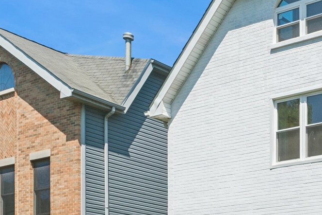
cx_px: 351
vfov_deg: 20.6
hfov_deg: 27.9
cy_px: 128
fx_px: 590
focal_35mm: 66
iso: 200
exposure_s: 1/640
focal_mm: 27
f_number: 8
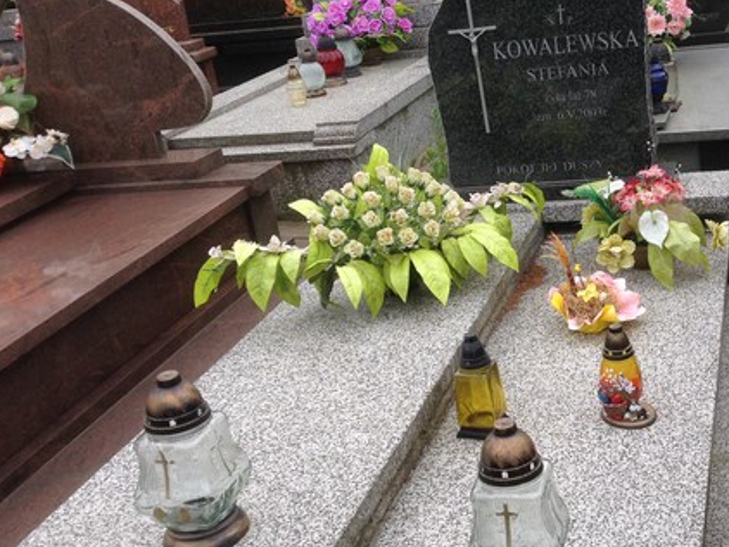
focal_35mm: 50
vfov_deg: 29.1
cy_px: 273
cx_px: 530
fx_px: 1054
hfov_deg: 37.4
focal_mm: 4.12
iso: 50
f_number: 2.4
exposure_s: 1/1153
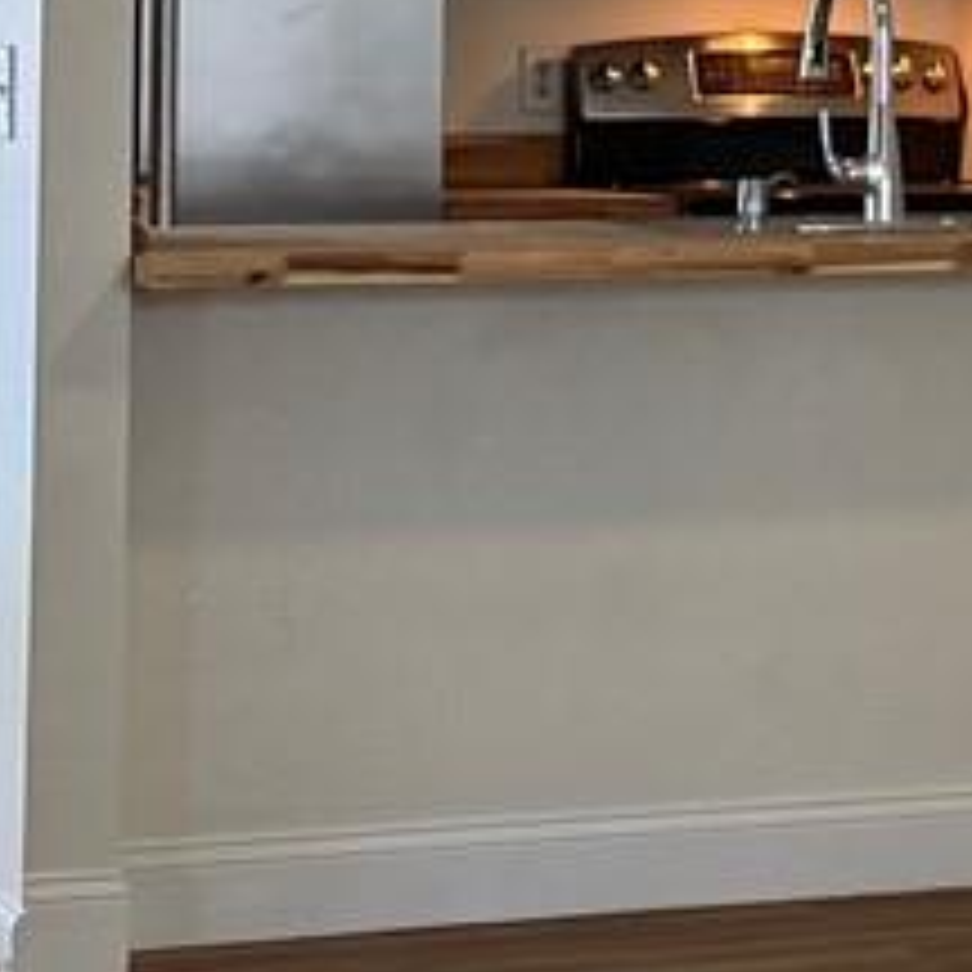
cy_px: -212
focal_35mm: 157
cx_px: 1008
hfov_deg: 11.0
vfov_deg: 10.9
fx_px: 4988
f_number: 1.78
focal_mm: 6.76
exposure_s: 1/60
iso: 250
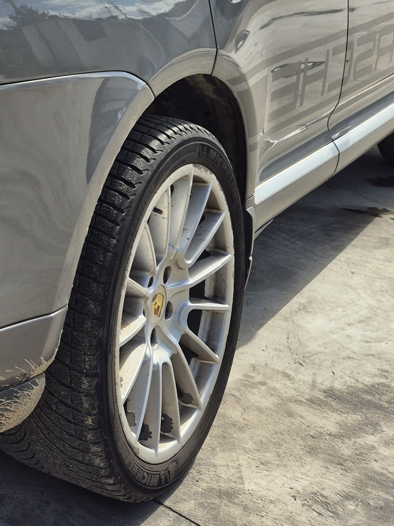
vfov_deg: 27.1
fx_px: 1032
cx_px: -135
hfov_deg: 19.7
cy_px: 8
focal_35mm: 68
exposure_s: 1/2248
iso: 25
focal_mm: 5.4
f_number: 1.8
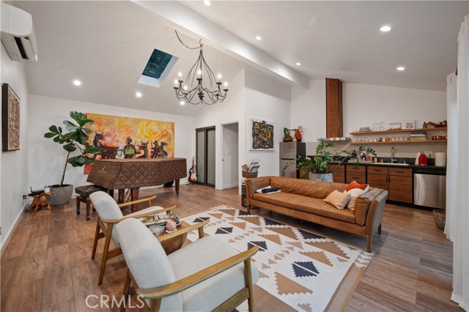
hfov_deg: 104.3
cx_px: 234
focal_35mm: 14
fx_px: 182
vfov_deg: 81.1
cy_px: 156
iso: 100
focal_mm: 14
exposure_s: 1/1.67
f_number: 8
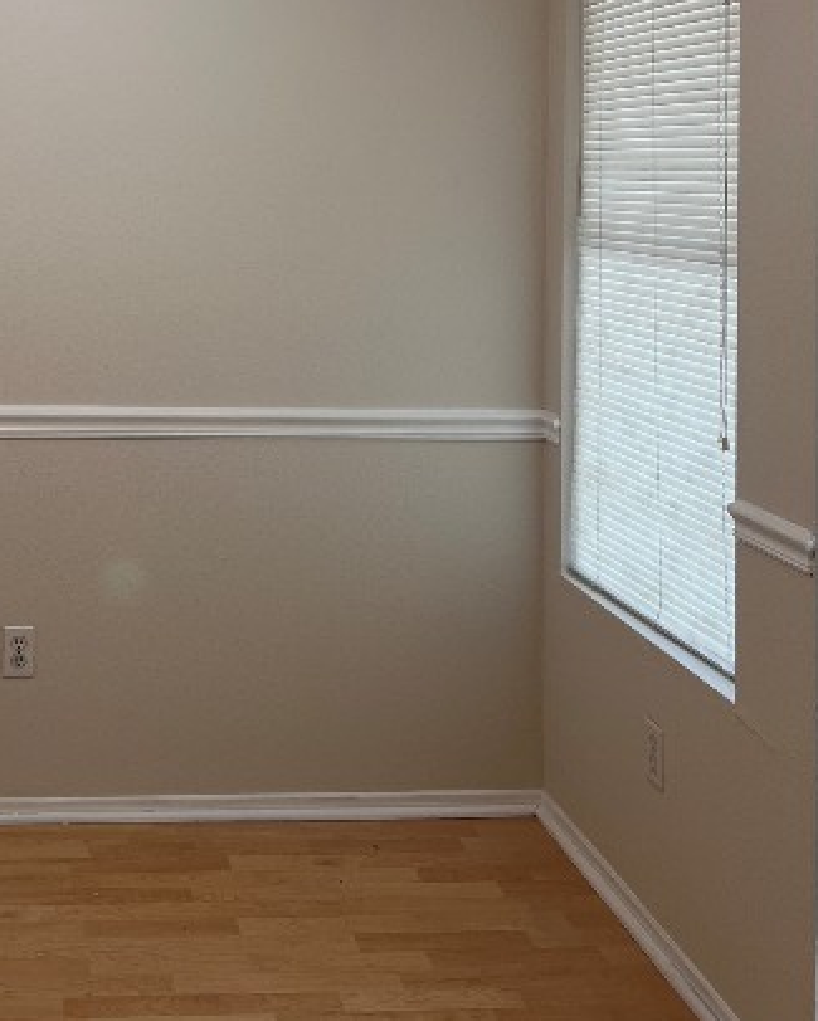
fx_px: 1452
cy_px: 156
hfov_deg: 30.2
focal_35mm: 48
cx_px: 98
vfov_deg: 36.9
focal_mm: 5.7
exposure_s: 1/120
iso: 50
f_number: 1.5
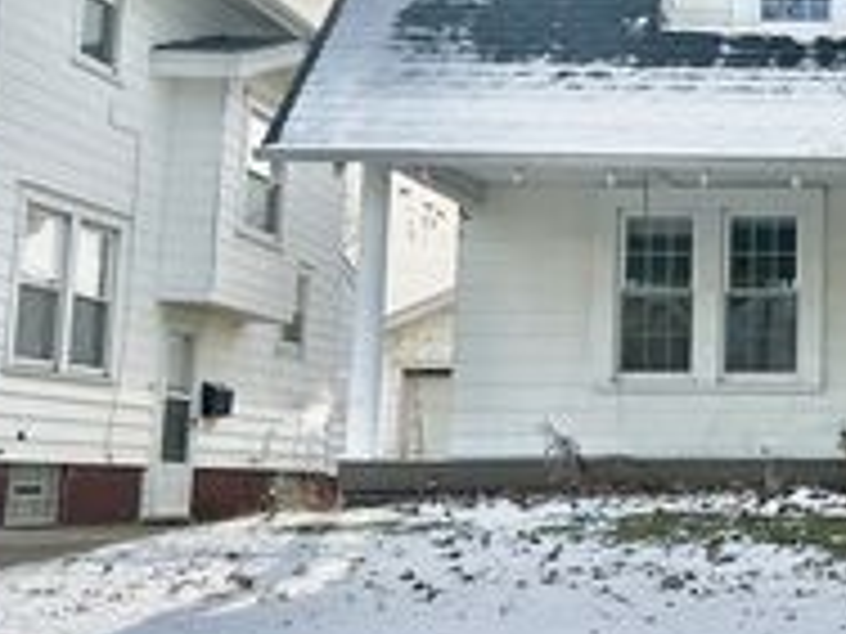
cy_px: 250
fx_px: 1564
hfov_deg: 27.8
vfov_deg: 22.9
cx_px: 914
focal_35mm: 64
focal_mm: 6.76
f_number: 1.78
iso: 125
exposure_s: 1/7353
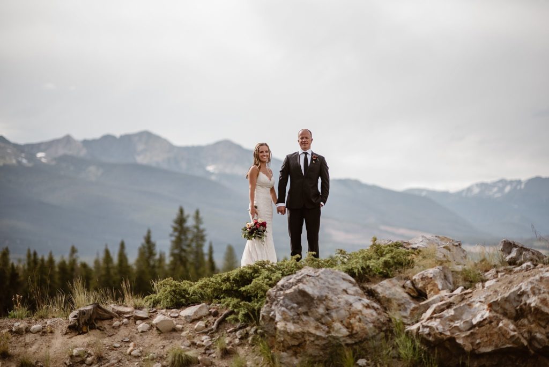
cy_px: 184
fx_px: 1297
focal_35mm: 85
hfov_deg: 23.9
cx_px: 274
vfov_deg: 16.1
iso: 200
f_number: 1.8
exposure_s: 1/4000
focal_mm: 85
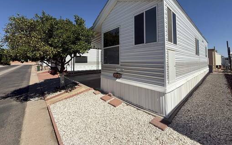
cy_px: 58
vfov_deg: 74.0
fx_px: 95
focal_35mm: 15
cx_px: 117
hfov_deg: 101.5
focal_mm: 2.22
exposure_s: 1/2976
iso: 50
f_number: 2.2
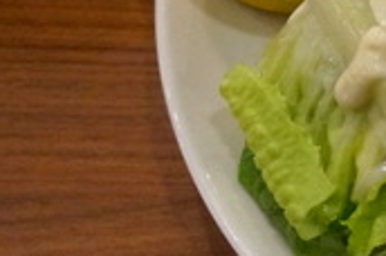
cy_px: 12
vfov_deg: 11.0
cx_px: 709
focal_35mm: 123
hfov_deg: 14.5
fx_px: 1316
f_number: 4
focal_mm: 22
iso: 3200
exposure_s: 1/40
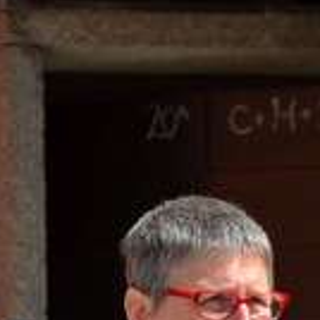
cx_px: 184
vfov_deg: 3.3
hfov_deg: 3.3
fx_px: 5564
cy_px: 430
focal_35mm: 532
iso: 200
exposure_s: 1/800
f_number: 7.1
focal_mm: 80
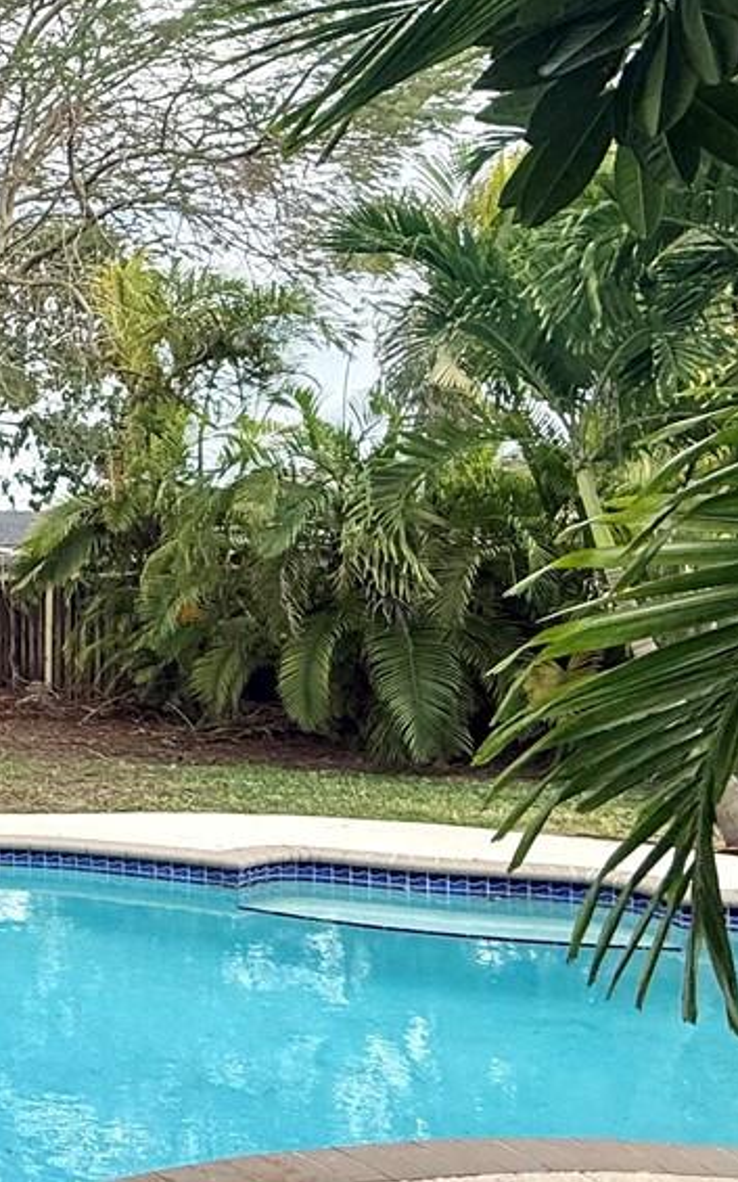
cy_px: 598
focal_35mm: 42
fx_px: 1352
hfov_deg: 21.9
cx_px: -521
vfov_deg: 47.2
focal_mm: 2.22
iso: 50
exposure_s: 1/638
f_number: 2.2
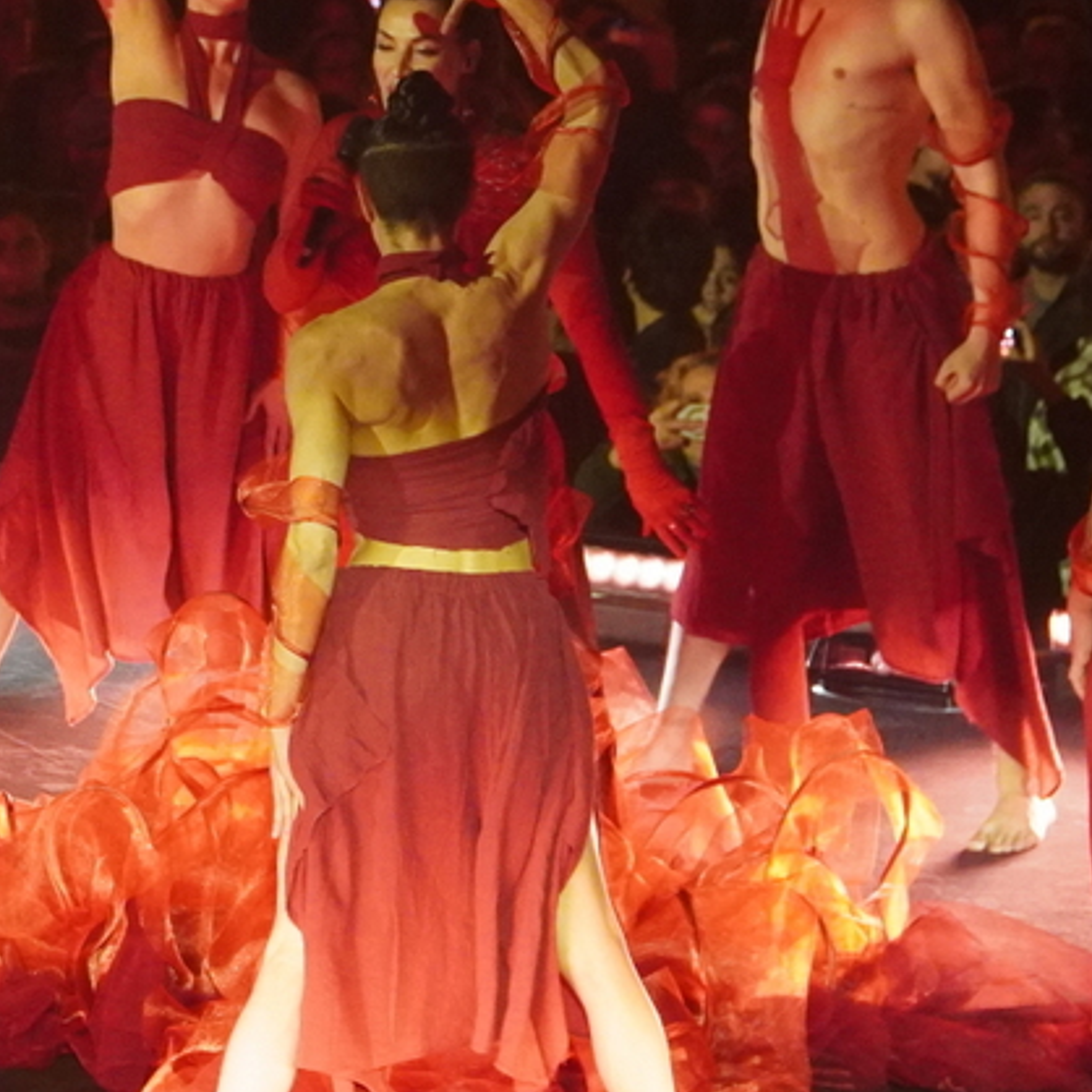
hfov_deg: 6.8
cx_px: 256
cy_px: 327
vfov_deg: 6.8
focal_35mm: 256
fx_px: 9137
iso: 4000
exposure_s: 1/125
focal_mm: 70
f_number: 4
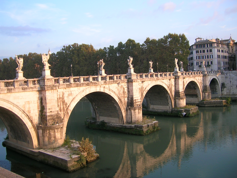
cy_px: 89
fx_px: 240
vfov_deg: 40.7
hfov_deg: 52.6
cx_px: 118
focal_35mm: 35
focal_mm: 5.4
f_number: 2.8
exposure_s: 1/99.7
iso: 50
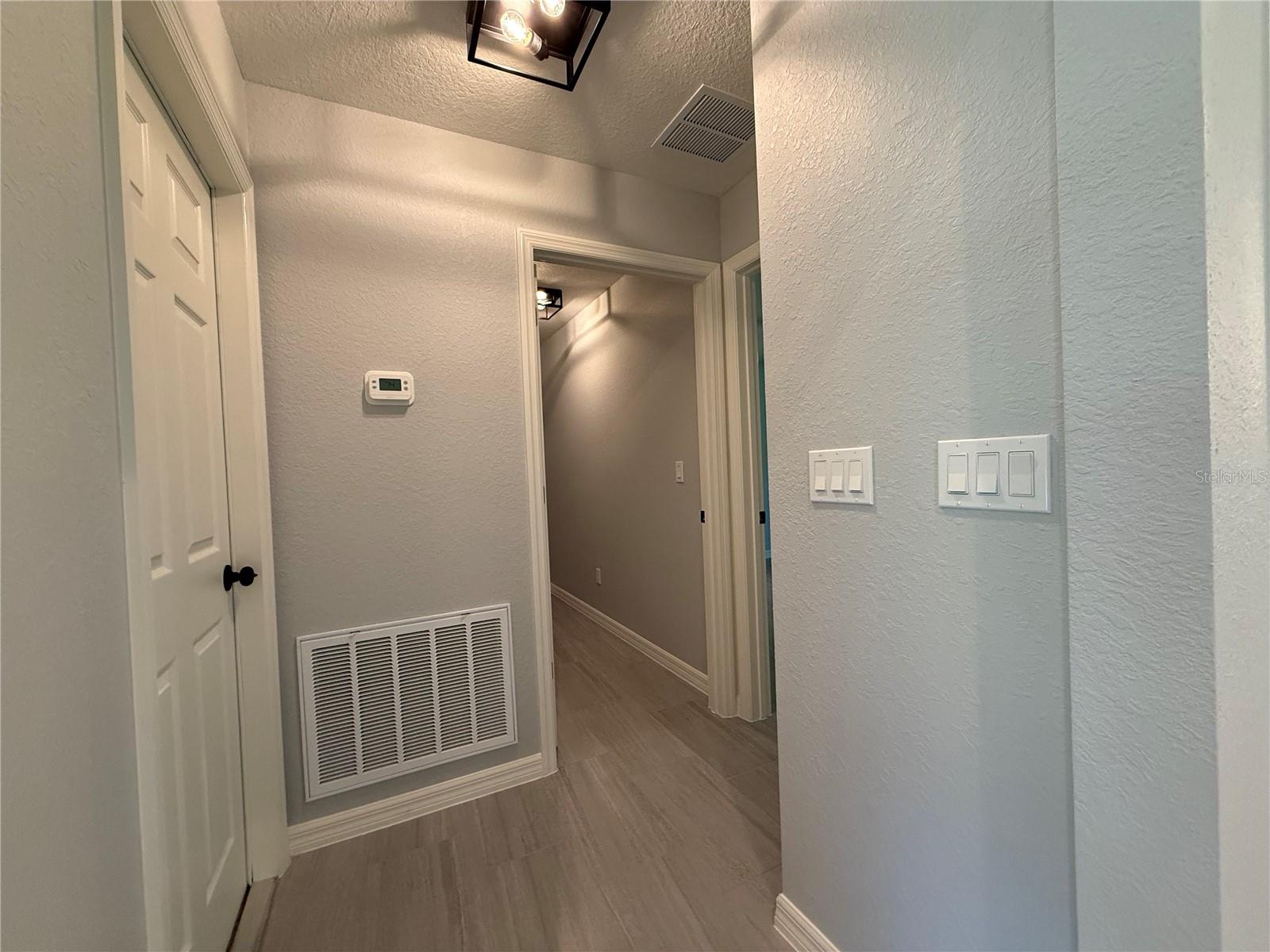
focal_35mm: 14
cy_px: 476
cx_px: 635
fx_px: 514
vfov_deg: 85.7
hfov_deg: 102.1
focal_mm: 2.22
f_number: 2.2
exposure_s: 1/120
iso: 320
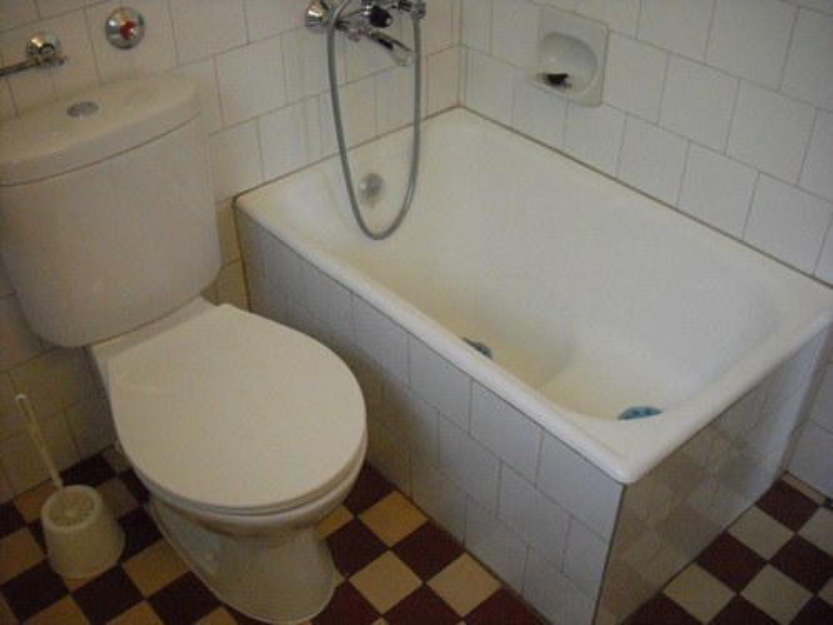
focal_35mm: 38
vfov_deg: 37.7
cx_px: 416
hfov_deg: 49.0
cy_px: 312
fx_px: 914
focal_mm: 6.2
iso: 800
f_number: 2.8
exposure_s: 1/100
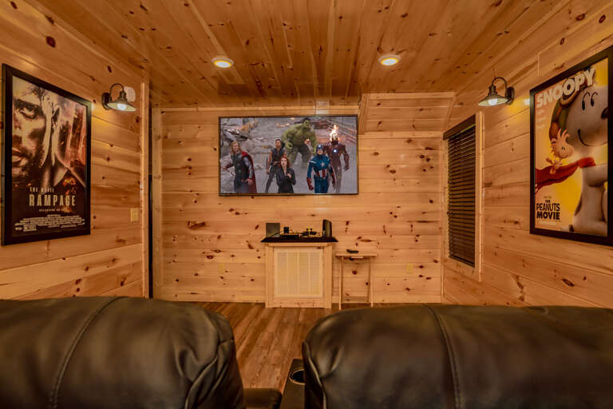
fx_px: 324
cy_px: 204
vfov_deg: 64.6
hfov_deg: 86.9
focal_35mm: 19
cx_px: 306
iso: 400
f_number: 8
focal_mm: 19
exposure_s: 1/100
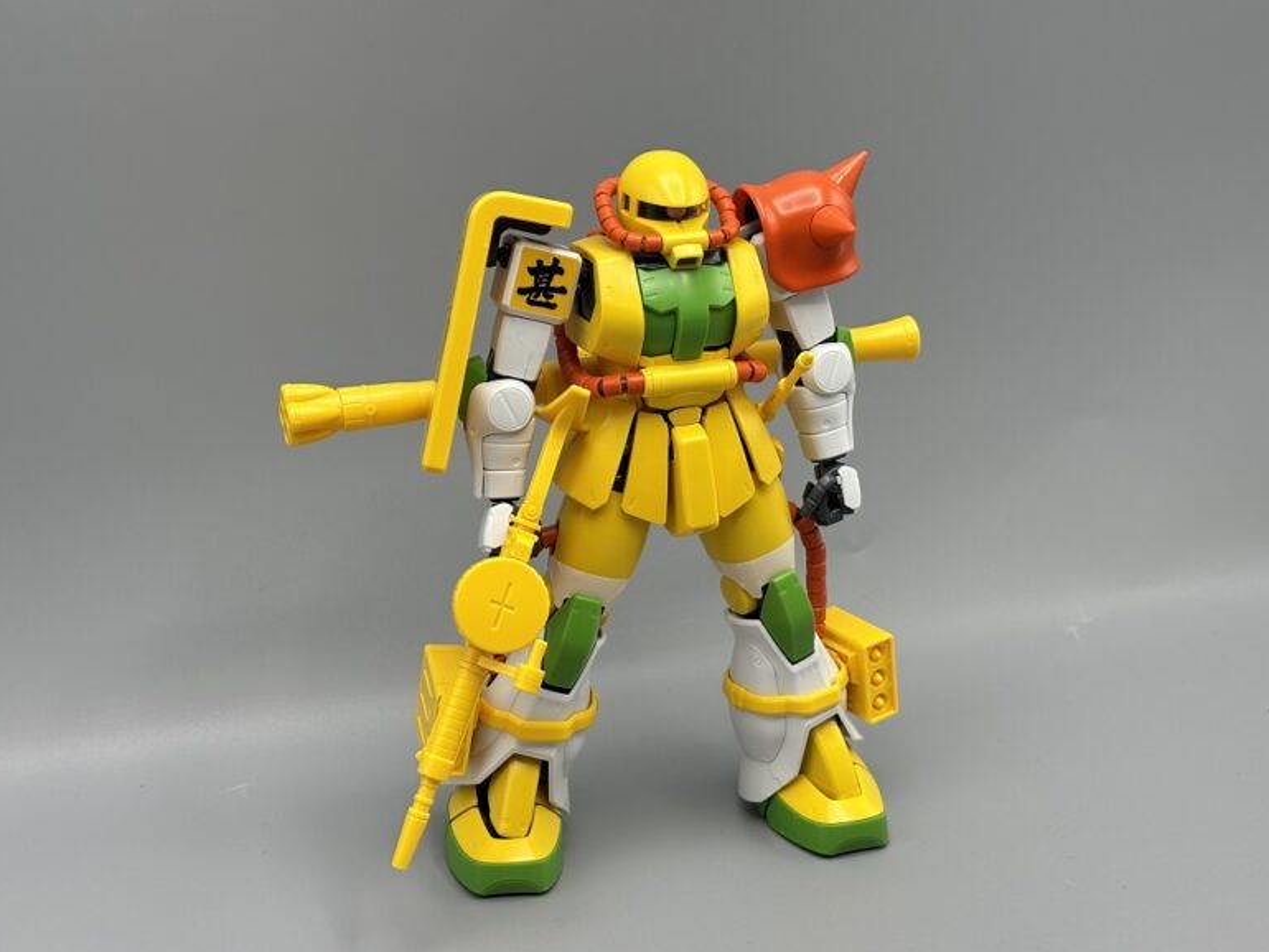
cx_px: 641
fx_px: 1980
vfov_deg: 27.0
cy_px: 463
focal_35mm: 54
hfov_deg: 35.5
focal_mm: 5.96
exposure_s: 1/418
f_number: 1.6
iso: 32
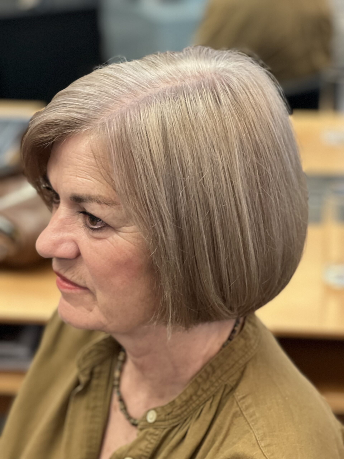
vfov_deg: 25.3
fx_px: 1020
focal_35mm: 77
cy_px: 230
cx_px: 172
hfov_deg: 19.1
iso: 200
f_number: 2.8
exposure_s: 1/33
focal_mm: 9
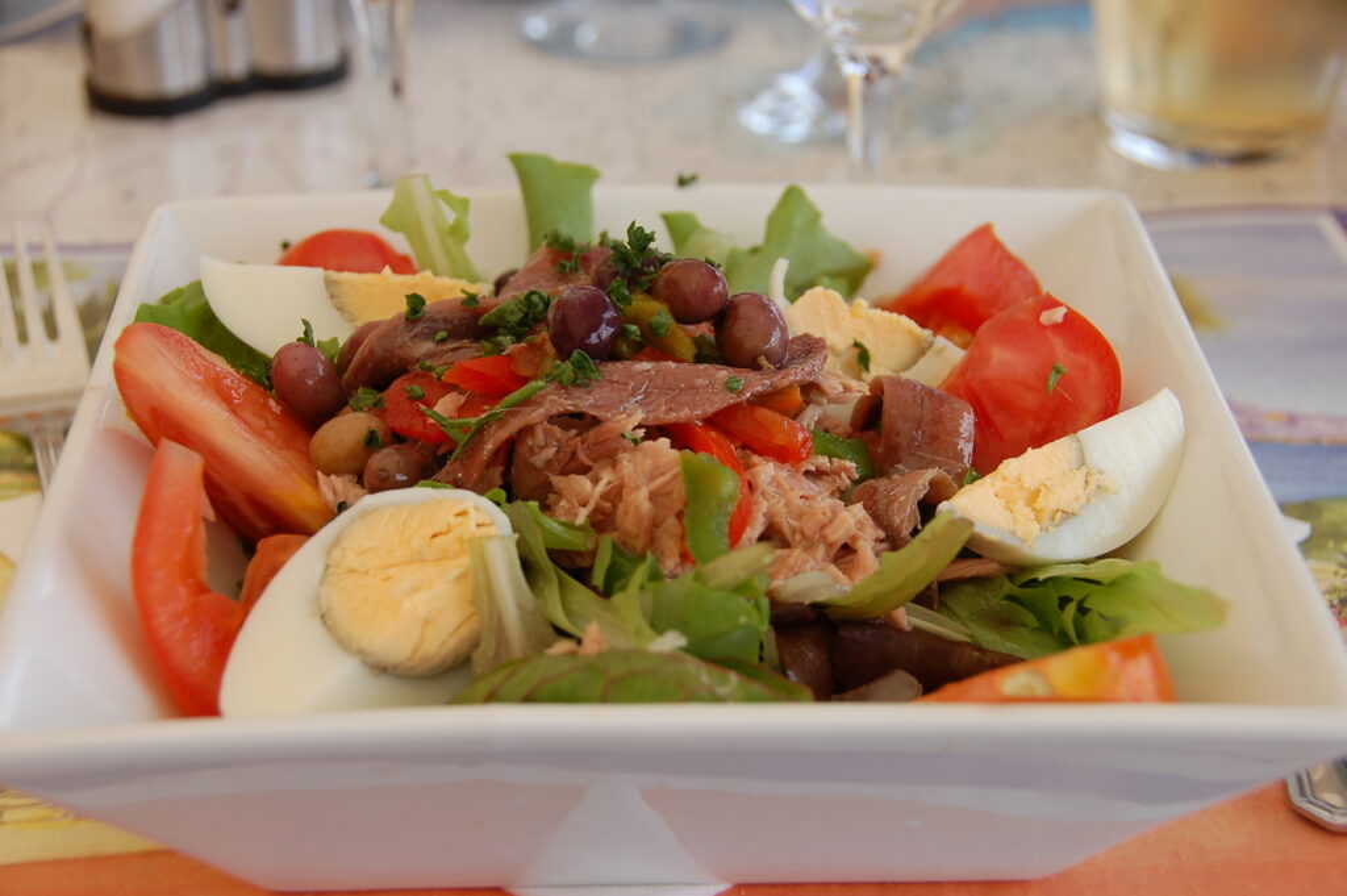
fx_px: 2804
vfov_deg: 18.2
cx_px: 674
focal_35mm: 75
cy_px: 448
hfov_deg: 27.0
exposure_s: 1/250
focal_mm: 50
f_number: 6.3
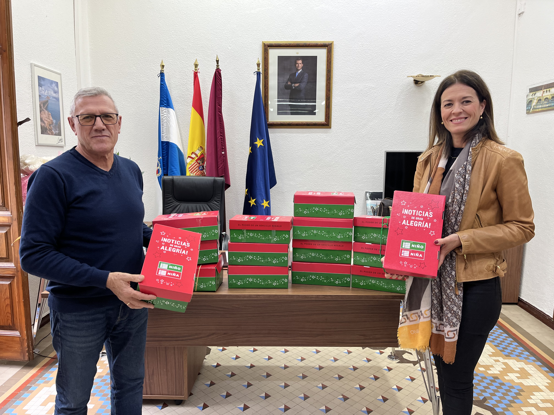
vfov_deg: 53.1
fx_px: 416
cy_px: 208
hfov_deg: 67.3
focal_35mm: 26
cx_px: 277
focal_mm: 5.1
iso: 125
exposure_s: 1/100
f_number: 1.6
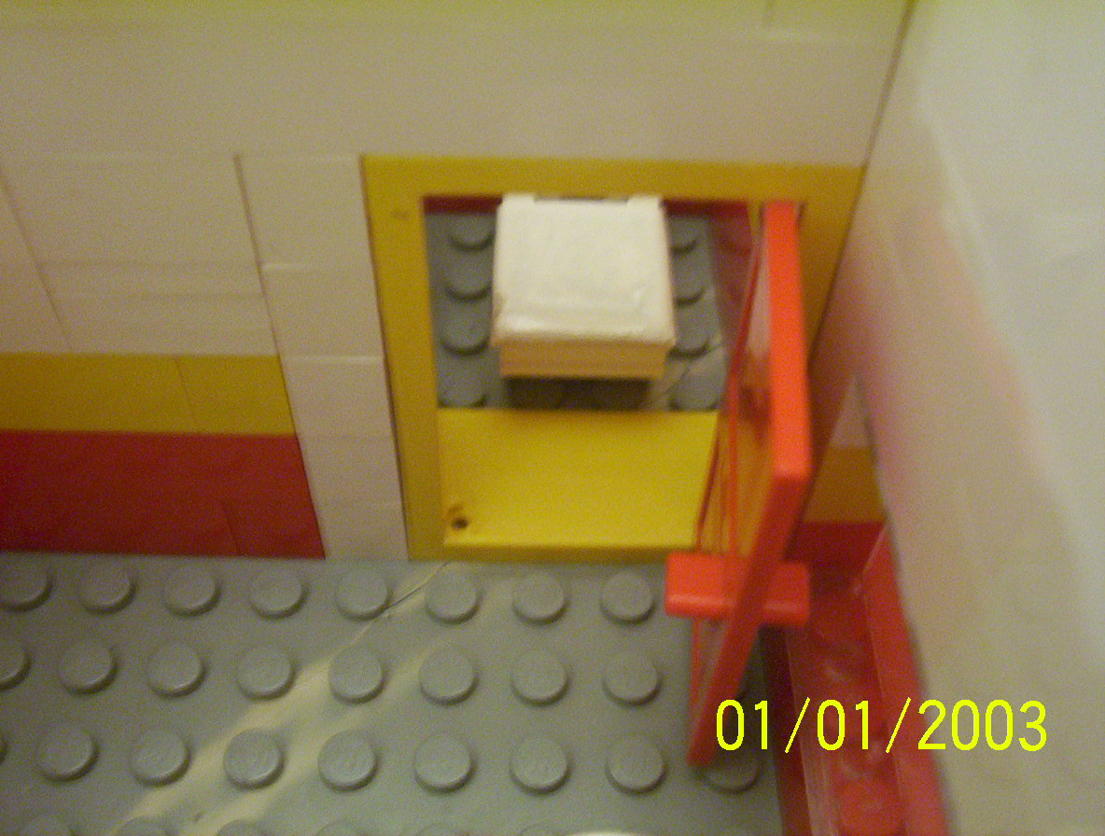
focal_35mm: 43
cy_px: 418
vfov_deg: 33.8
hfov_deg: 43.7
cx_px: 552
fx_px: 1377
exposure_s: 1/8.65
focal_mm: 5.77
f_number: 2.73
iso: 200
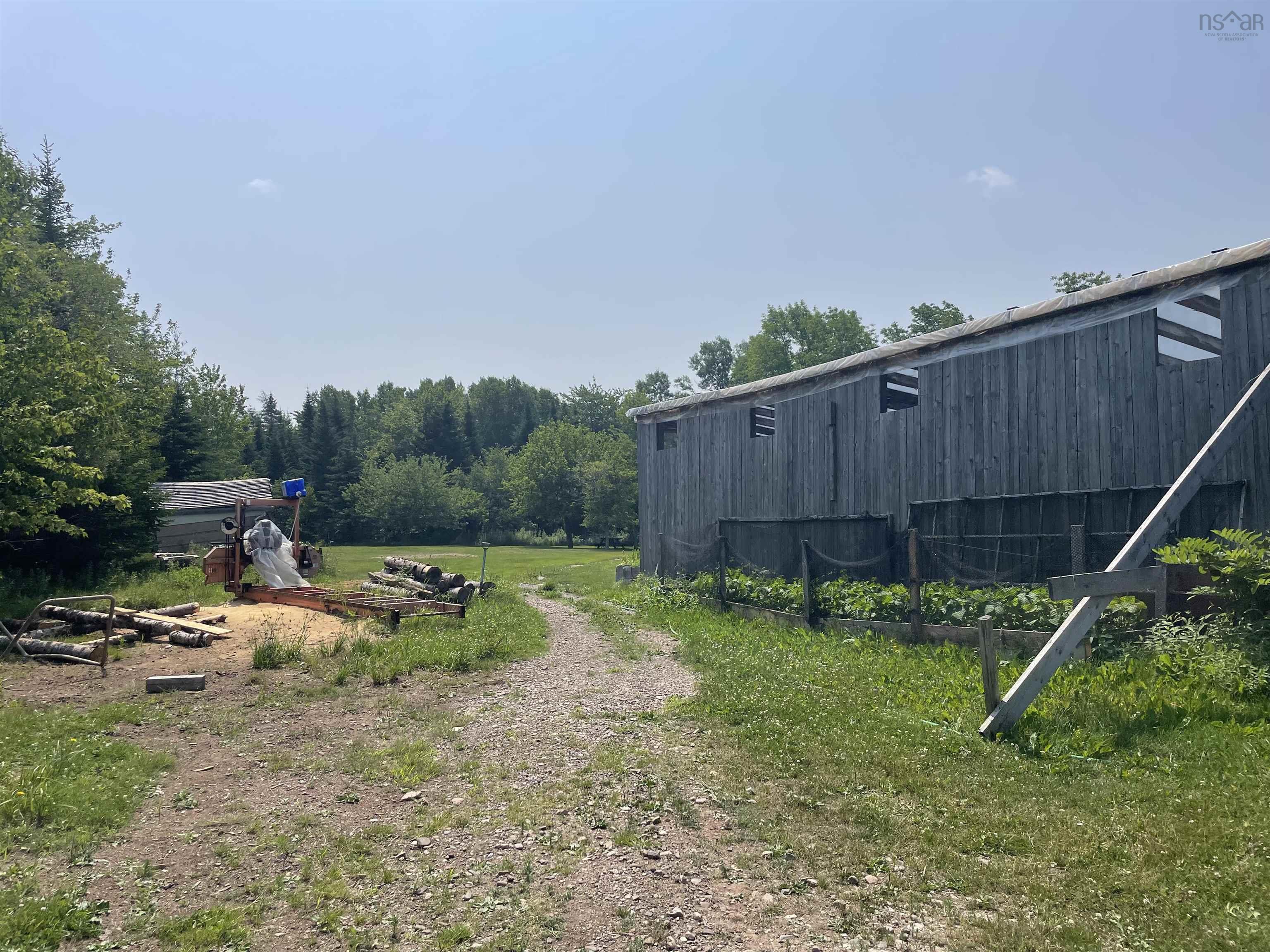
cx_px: 635
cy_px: 476
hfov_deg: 67.3
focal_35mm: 26
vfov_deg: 53.1
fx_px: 954
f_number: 1.6
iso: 32
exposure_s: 1/7813
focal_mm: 4.2
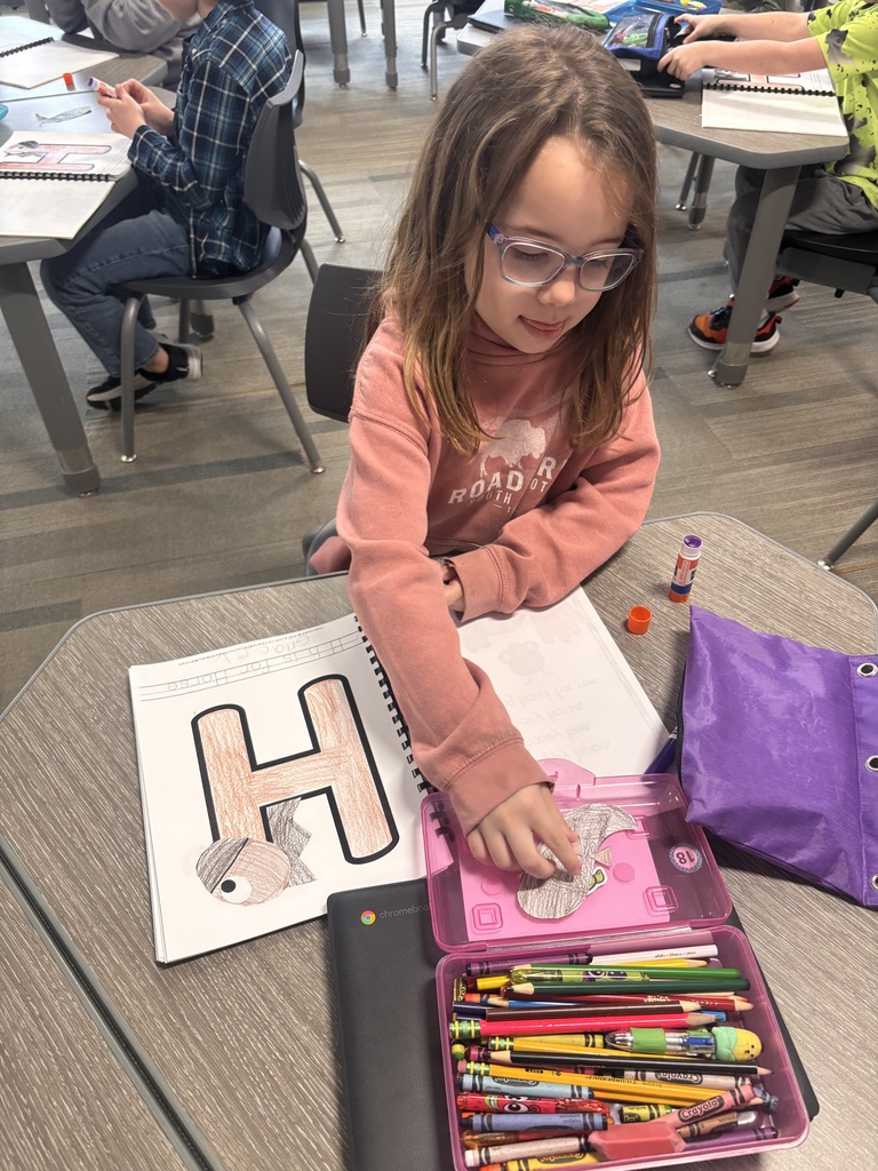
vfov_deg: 67.3
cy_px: 586
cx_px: 439
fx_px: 879
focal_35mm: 26
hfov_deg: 53.1
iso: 160
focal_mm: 5.96
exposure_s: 1/60
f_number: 1.6
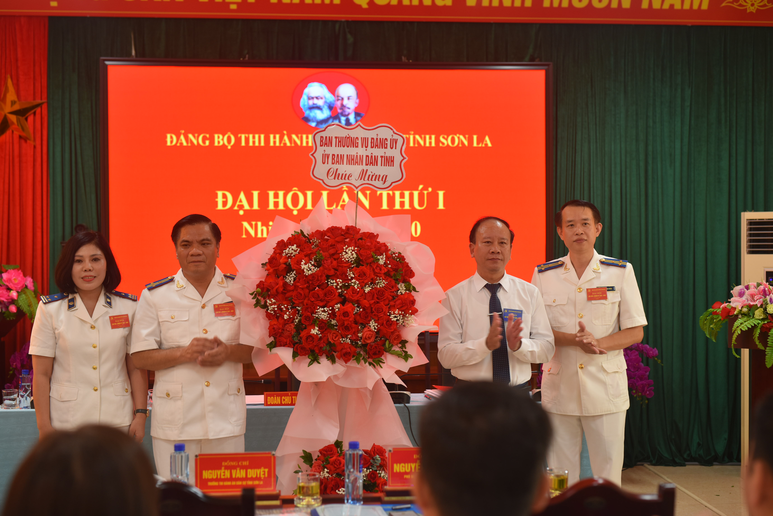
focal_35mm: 50
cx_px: 386
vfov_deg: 27.0
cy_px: 258
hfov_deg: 39.6
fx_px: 1074
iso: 320
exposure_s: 1/80
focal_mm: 50
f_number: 3.2
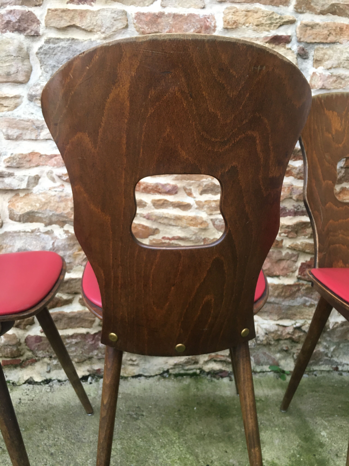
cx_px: 174
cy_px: 233
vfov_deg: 61.7
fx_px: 390
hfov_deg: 48.2
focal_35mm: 29
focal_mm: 4.15
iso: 64
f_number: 2.2
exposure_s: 1/33
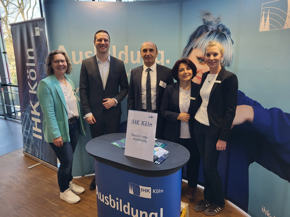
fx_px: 218
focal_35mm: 26
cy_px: 108
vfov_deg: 53.1
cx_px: 145
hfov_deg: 67.3
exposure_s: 1/100
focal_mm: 5.4
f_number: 1.8
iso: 200
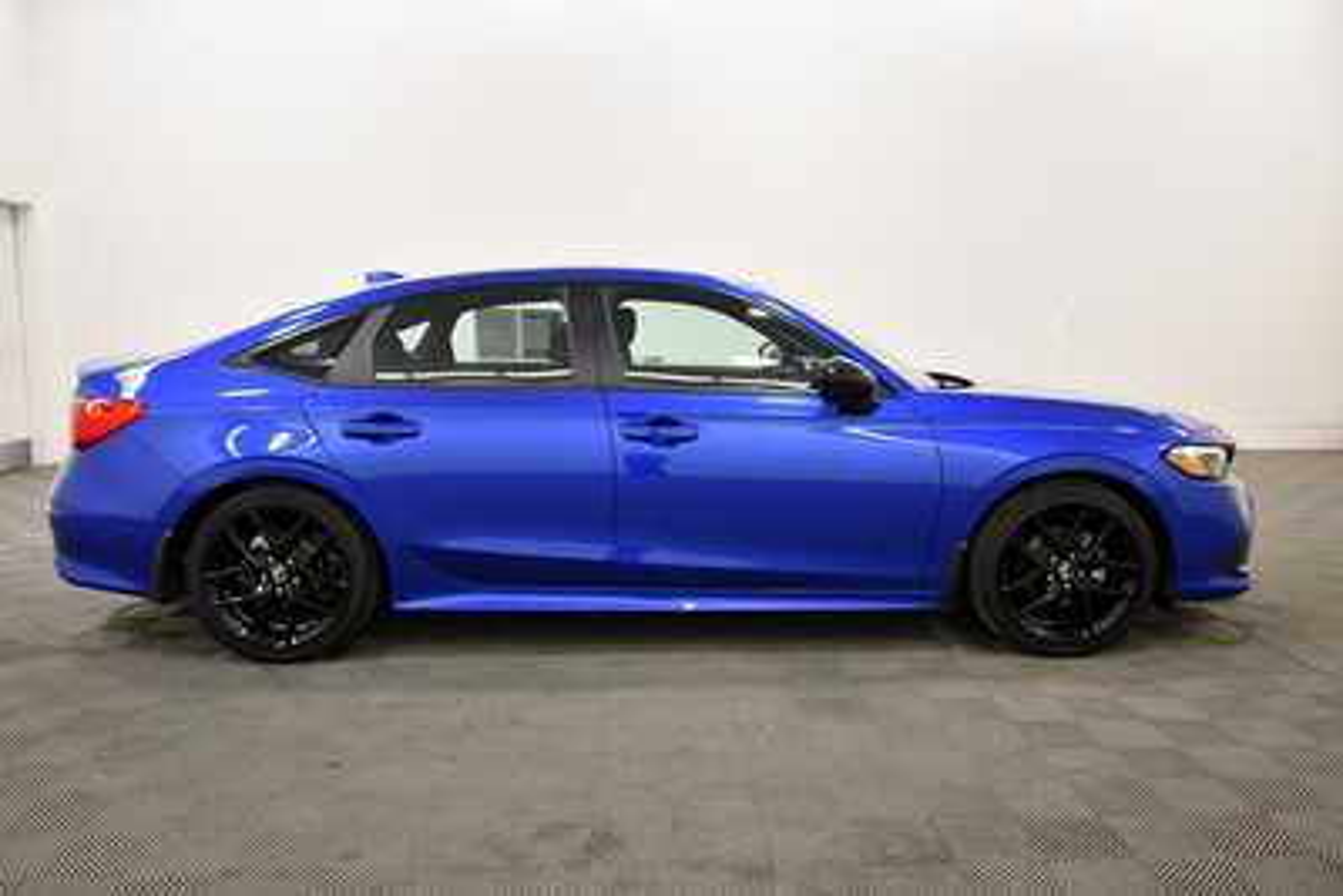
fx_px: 1045
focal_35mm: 28
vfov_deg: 46.4
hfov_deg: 65.5
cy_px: 448
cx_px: 672
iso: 1000
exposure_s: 1/125
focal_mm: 19
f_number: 5.6
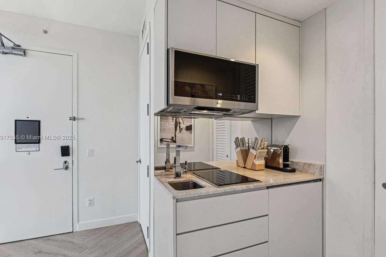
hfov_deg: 89.9
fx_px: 193
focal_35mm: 18
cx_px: 205
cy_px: 138
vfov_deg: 67.2
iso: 110
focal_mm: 16
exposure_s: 1/15
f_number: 7.1
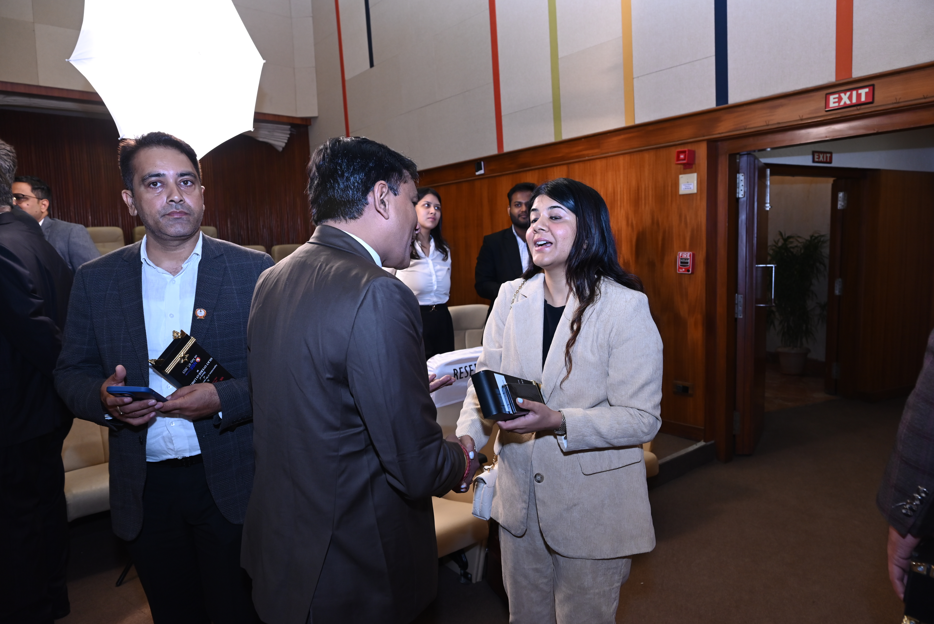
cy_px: 312
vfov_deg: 53.2
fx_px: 623
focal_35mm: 24
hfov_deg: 73.7
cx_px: 467
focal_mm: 24
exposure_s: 1/100
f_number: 5.6
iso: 800
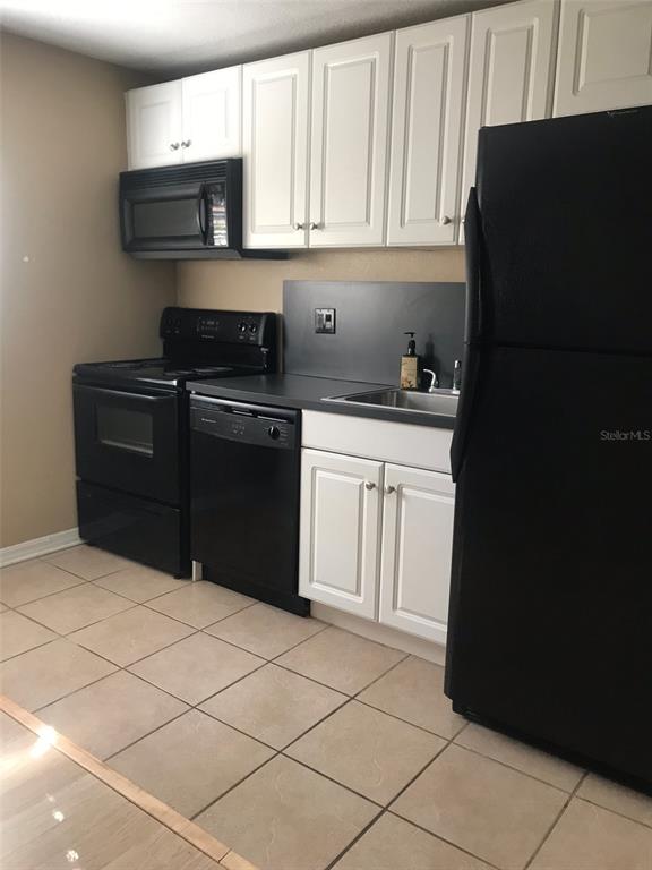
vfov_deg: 63.4
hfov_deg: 49.7
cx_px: 326
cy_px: 435
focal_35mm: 28
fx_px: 703
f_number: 1.8
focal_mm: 3.99
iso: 40
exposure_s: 1/24
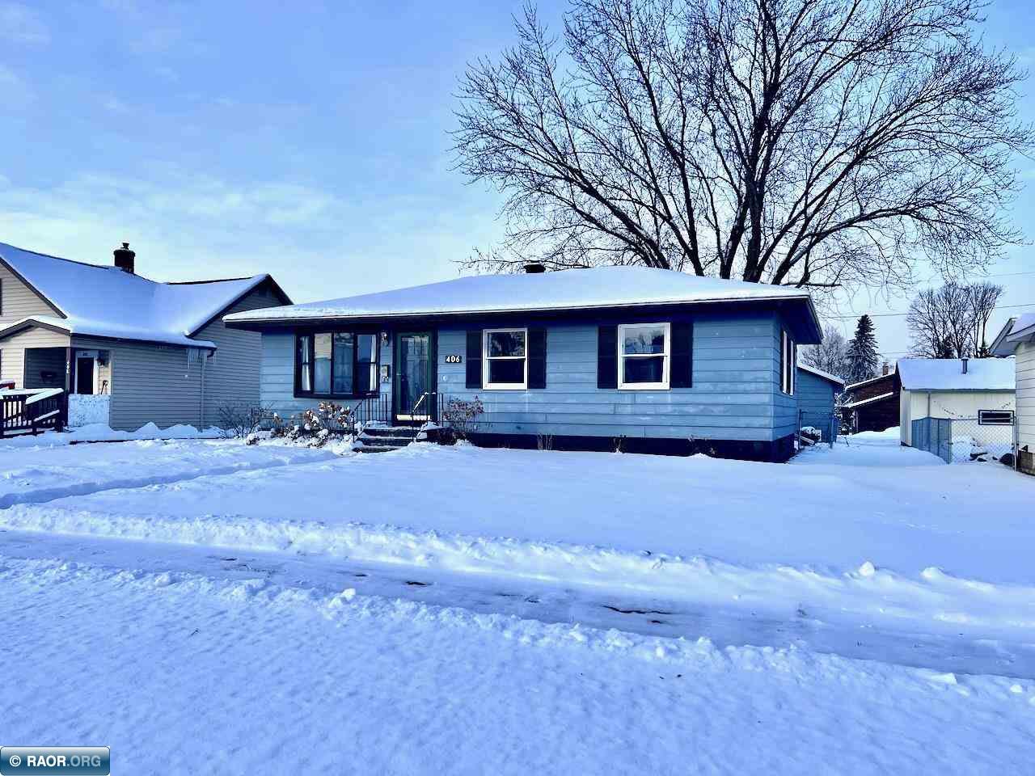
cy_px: 388
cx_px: 518
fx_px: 777
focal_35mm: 26
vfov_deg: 53.1
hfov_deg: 67.3
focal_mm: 5.7
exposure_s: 1/2299
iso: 50
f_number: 1.5
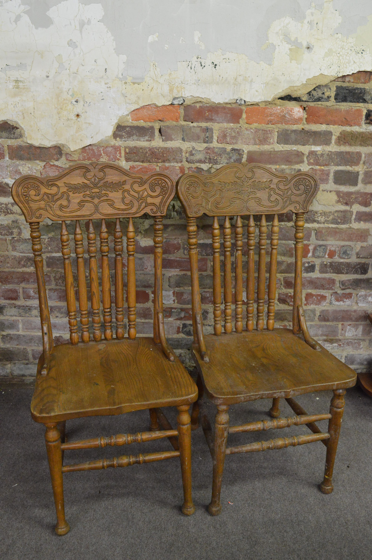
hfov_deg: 36.8
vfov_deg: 53.2
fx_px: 559
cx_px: 186
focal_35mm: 36
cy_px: 280
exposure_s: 1/40
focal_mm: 24
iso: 3200
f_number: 5.6
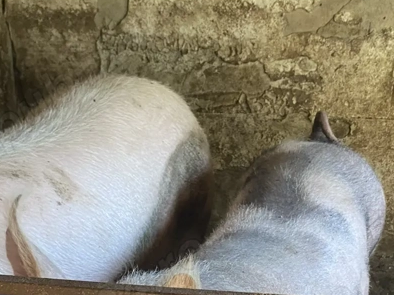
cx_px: 214
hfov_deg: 29.4
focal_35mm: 66
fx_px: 751
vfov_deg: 21.0
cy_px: 336
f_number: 1.8
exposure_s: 1/94
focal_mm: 4.25
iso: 125
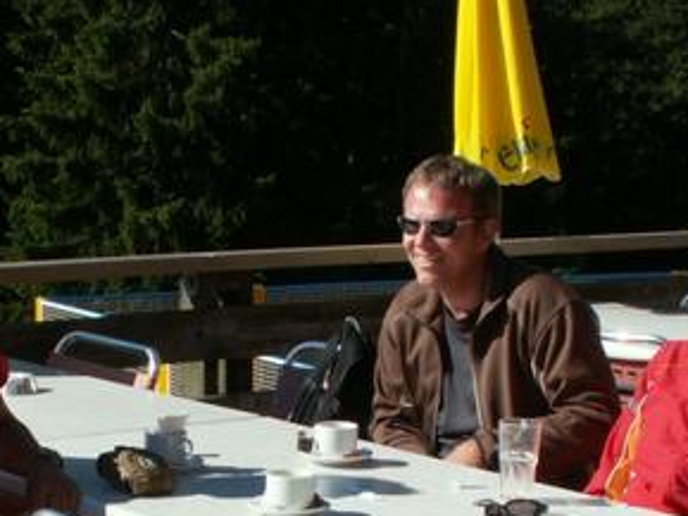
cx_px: 248
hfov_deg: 18.9
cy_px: 530
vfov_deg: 14.0
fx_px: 2068
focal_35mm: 104
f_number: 8
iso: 50
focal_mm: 7.75
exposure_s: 1/160
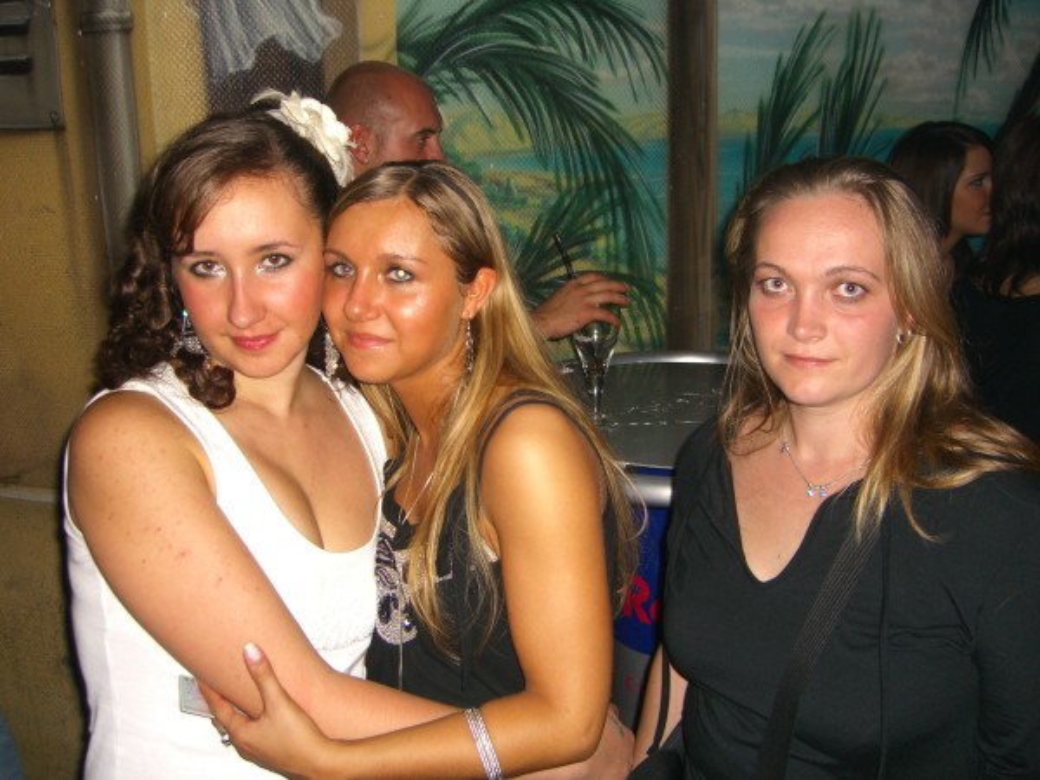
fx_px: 1142
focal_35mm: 38
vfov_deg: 37.7
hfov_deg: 49.0
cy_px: 390
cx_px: 520
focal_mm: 7.9
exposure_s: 1/60
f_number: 2.8
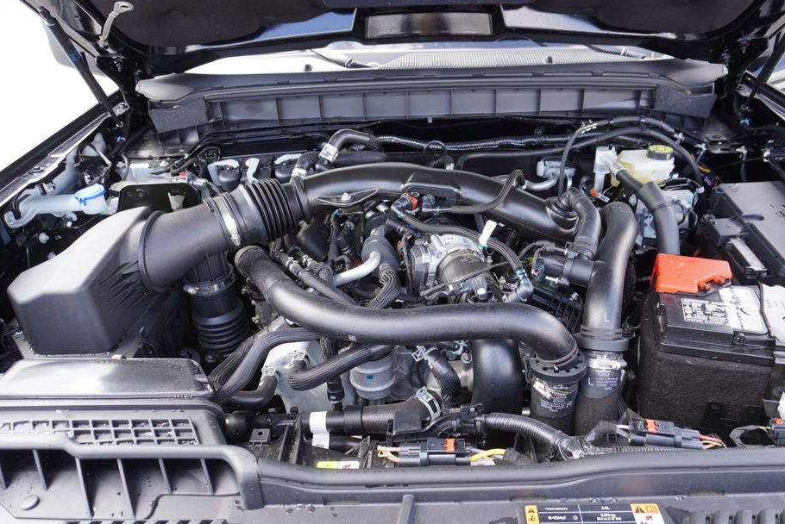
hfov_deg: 67.2
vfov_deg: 47.9
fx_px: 589
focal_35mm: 27
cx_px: 426
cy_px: 284
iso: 100
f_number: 4
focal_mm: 16
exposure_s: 1/60
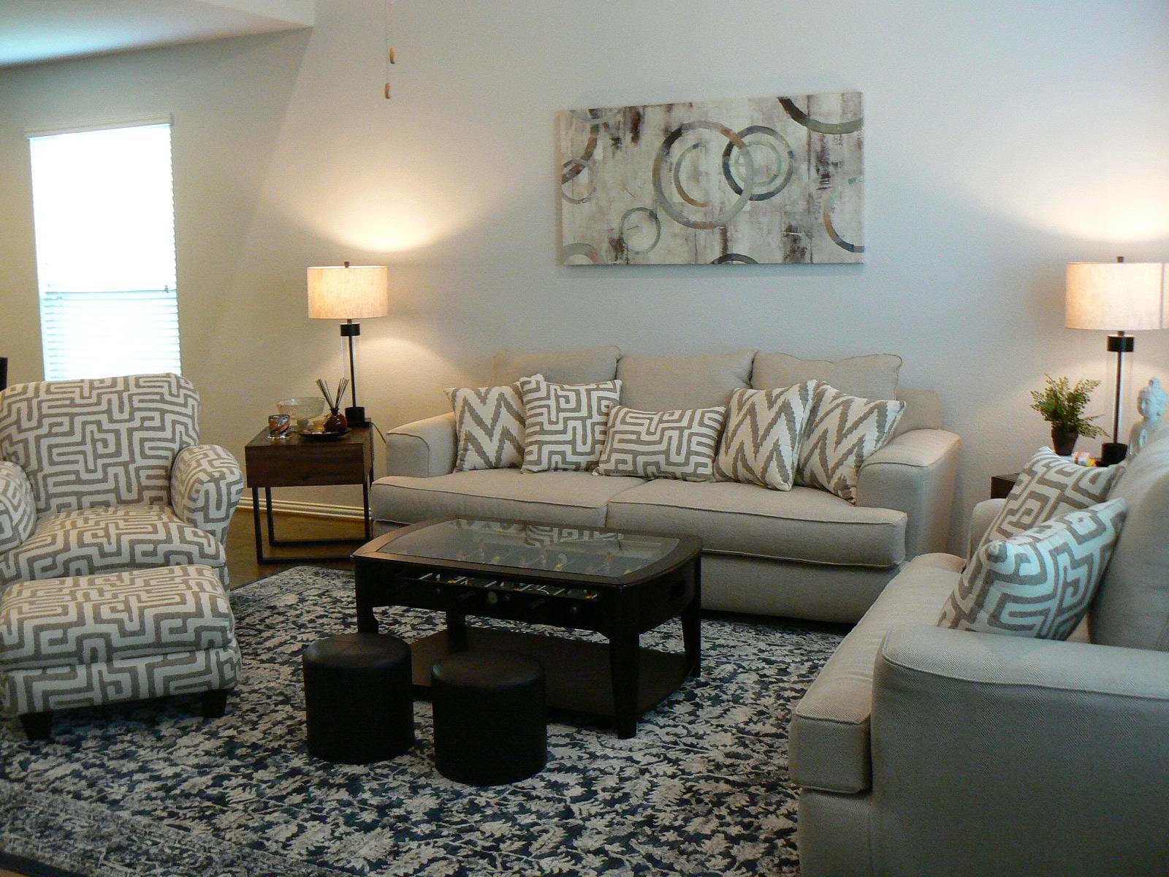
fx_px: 1216
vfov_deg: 39.7
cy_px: 438
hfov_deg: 51.4
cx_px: 584
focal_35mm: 36
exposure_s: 1/13
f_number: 3.6
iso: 200
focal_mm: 6
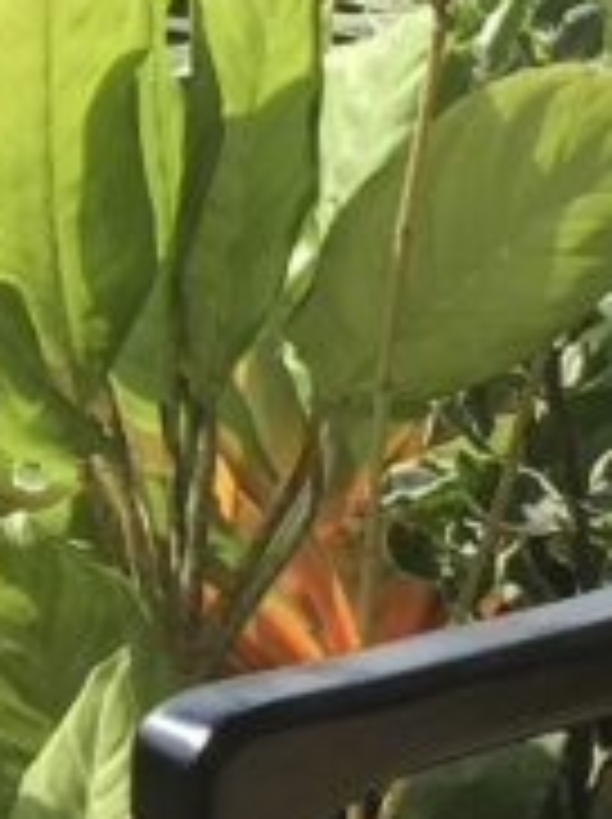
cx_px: 1516
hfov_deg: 4.5
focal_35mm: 321
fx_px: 7585
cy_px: 1242
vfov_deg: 6.1
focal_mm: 6.6
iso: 20
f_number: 2.8
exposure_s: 1/618
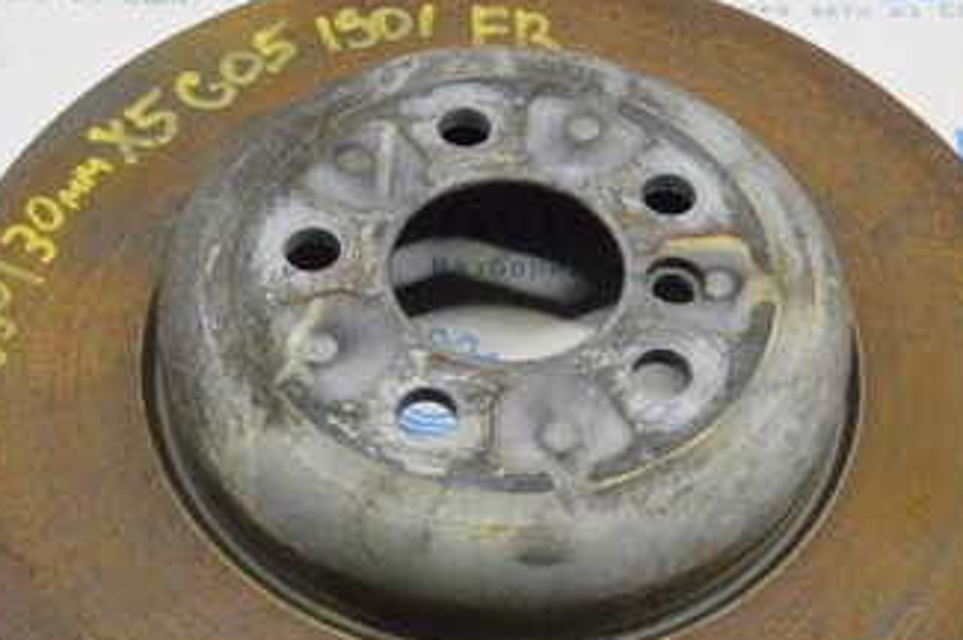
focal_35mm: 65
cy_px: 390
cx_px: 480
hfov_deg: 31.0
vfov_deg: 20.8
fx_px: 1737
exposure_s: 1/20
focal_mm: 22
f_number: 20
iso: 6400
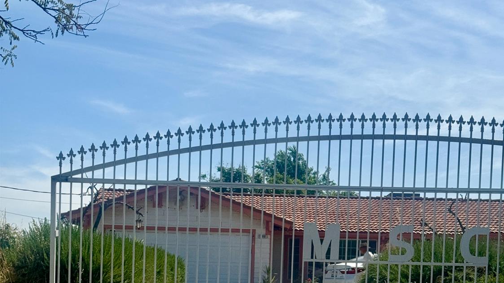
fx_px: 935
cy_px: 315
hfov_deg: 30.2
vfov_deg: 16.7
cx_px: 252
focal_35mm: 70
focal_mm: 6.76
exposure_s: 1/10526
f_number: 1.78
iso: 64
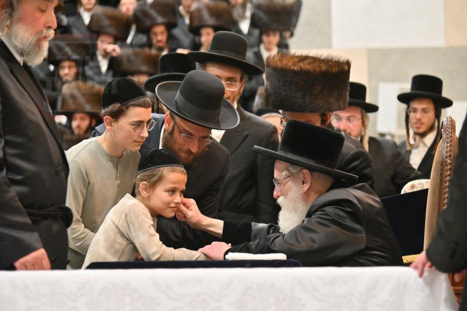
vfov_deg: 12.2
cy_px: 156
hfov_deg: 18.3
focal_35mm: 112
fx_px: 1453
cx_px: 234
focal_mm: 112
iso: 1600
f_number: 4
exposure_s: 1/200
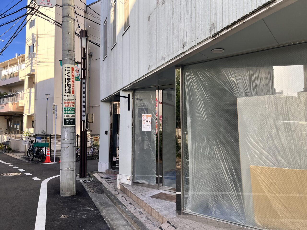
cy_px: 115
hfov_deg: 67.3
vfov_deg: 53.1
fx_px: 231
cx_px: 154
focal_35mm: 26
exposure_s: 1/583
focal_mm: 5.1
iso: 50
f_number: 1.6
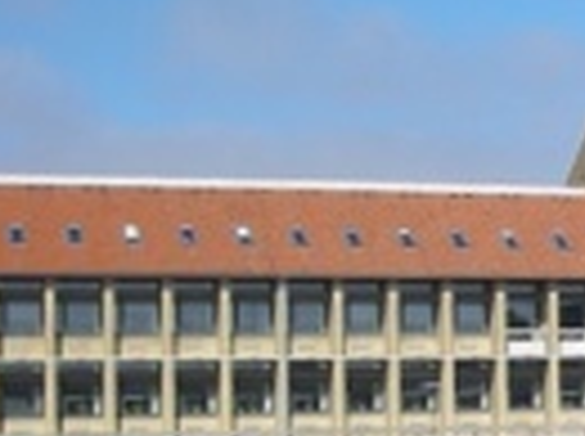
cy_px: 387
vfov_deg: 12.1
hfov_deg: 15.3
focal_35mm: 121
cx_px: 837
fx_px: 2041
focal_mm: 5.7
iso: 50
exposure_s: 1/287
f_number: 5.7
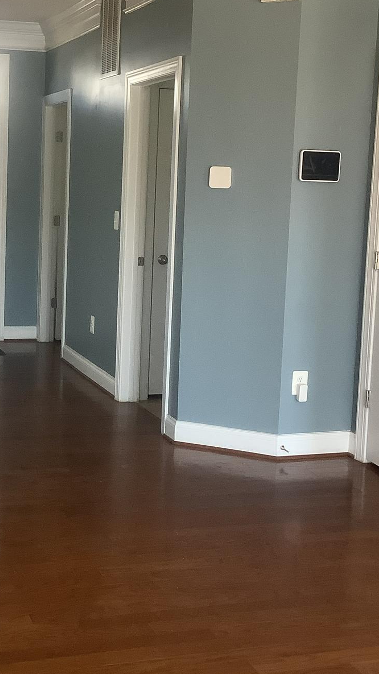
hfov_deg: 22.4
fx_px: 947
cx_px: 92
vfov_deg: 39.1
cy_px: 292
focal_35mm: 53
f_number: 2.4
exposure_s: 1/60
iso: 80
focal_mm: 3.3
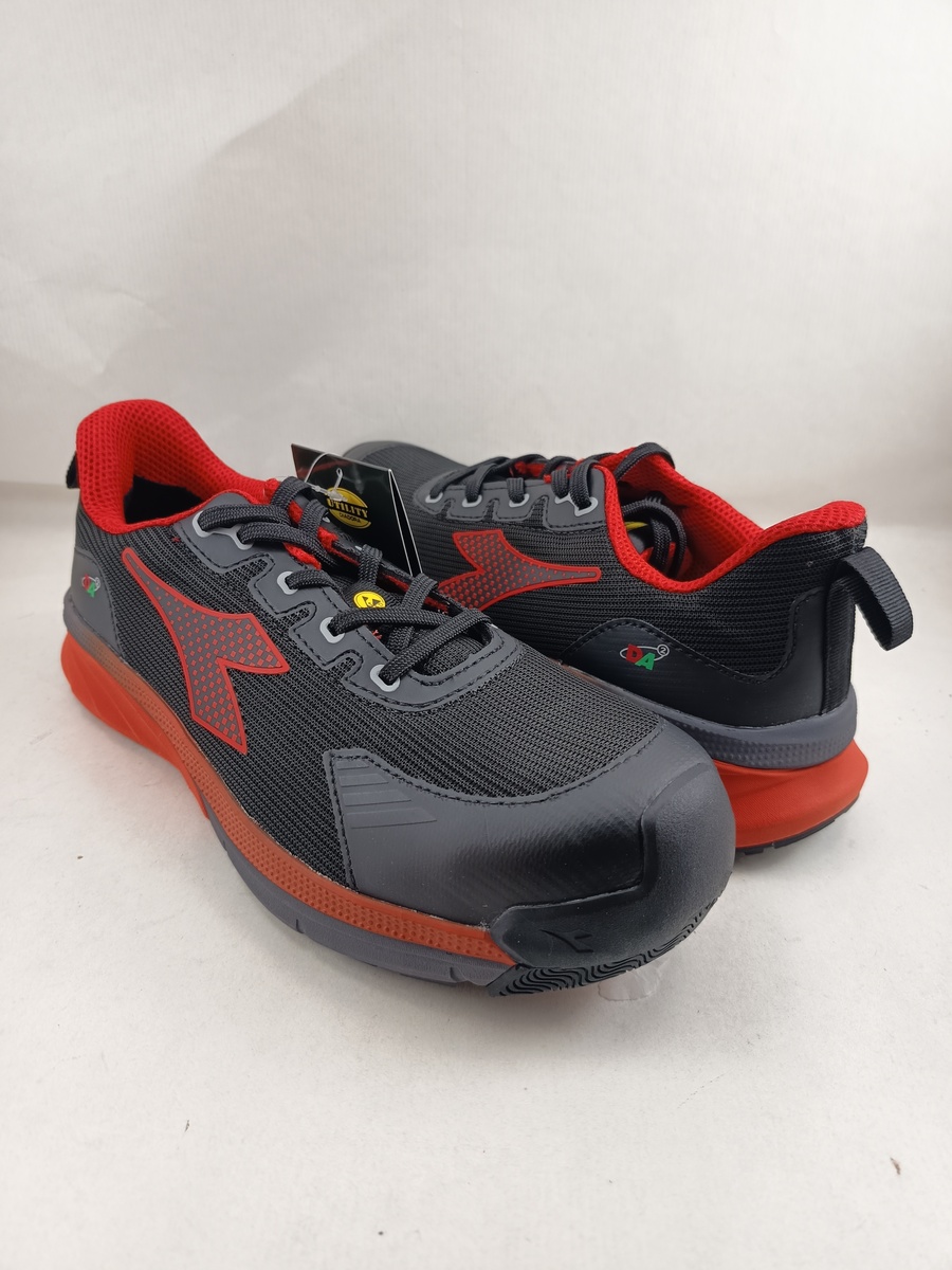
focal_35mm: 24
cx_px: 476
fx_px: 880
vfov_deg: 71.6
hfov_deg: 56.8
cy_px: 635
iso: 128
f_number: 1.7
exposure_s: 1/100
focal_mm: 5.27
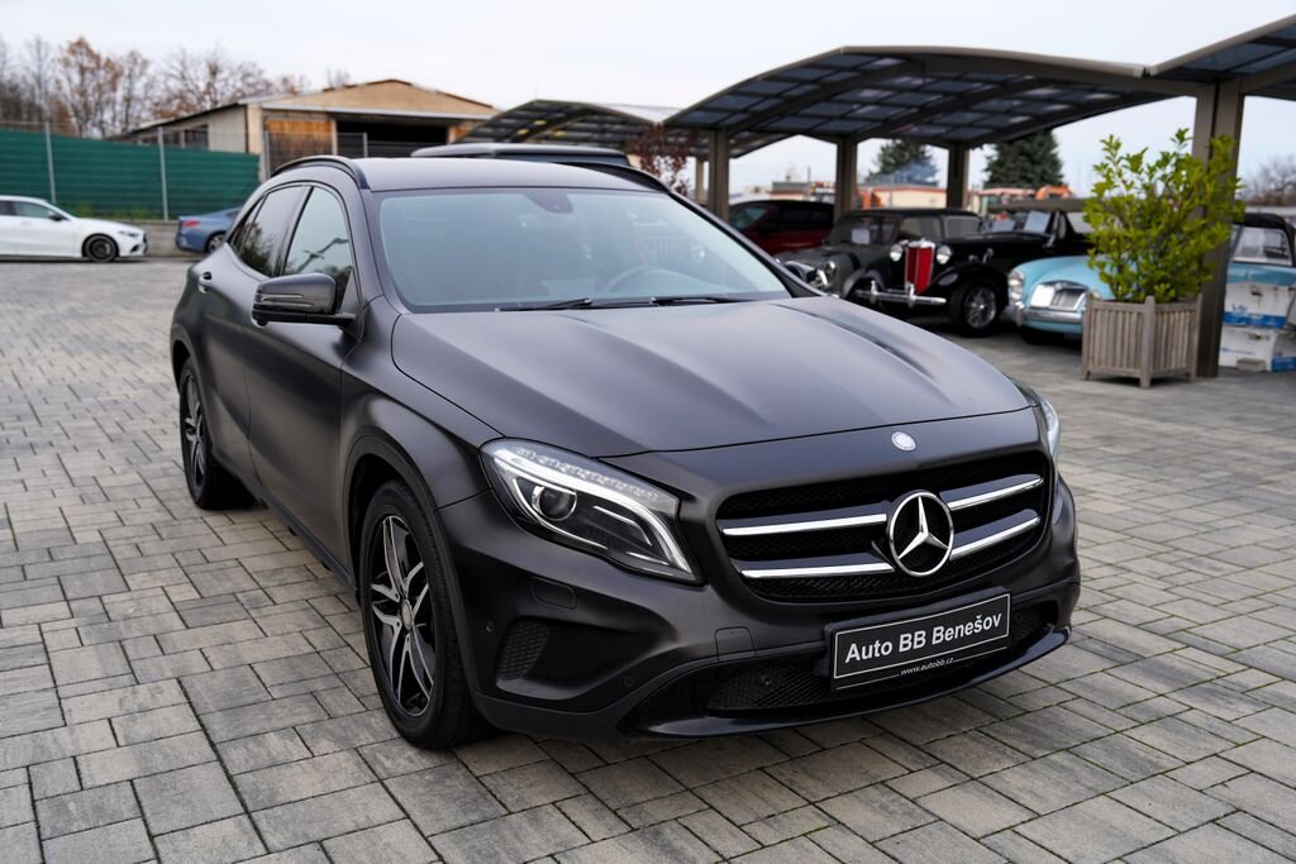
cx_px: 648
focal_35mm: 33
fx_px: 1188
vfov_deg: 40.0
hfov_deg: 57.2
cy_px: 432
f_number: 3.5
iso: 100
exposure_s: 1/60
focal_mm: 33
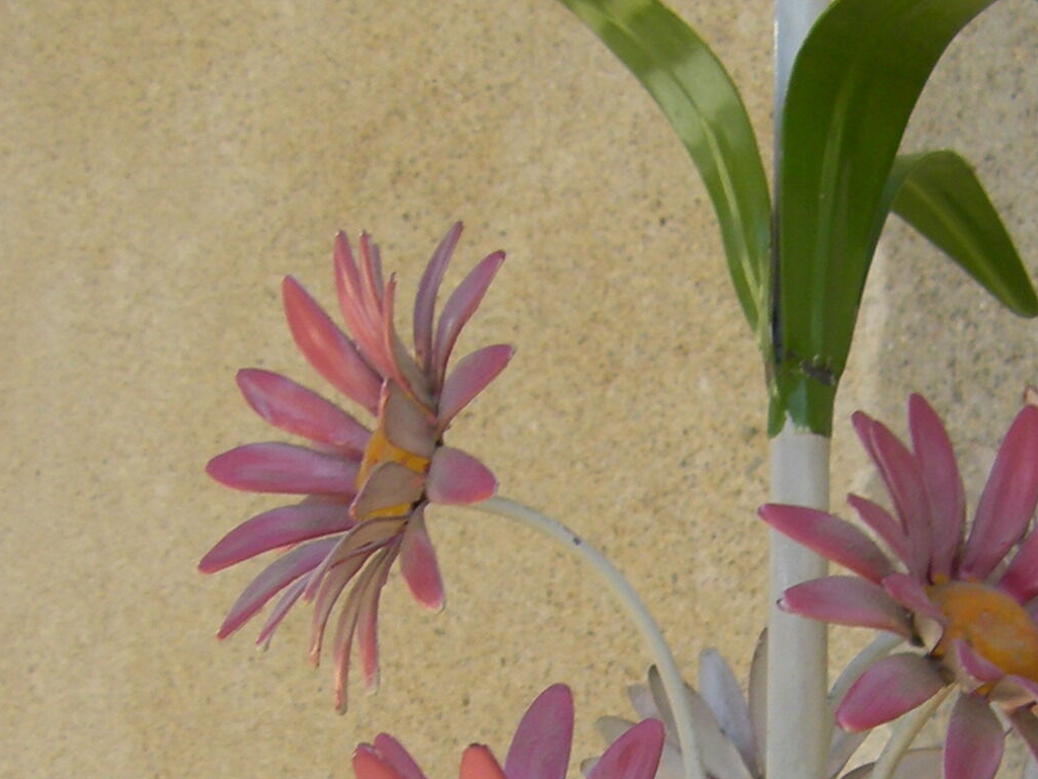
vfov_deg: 12.2
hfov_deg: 16.1
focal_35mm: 121
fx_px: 3629
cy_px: 704
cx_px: 879
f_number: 7
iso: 64
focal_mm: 6.3
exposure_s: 1/100
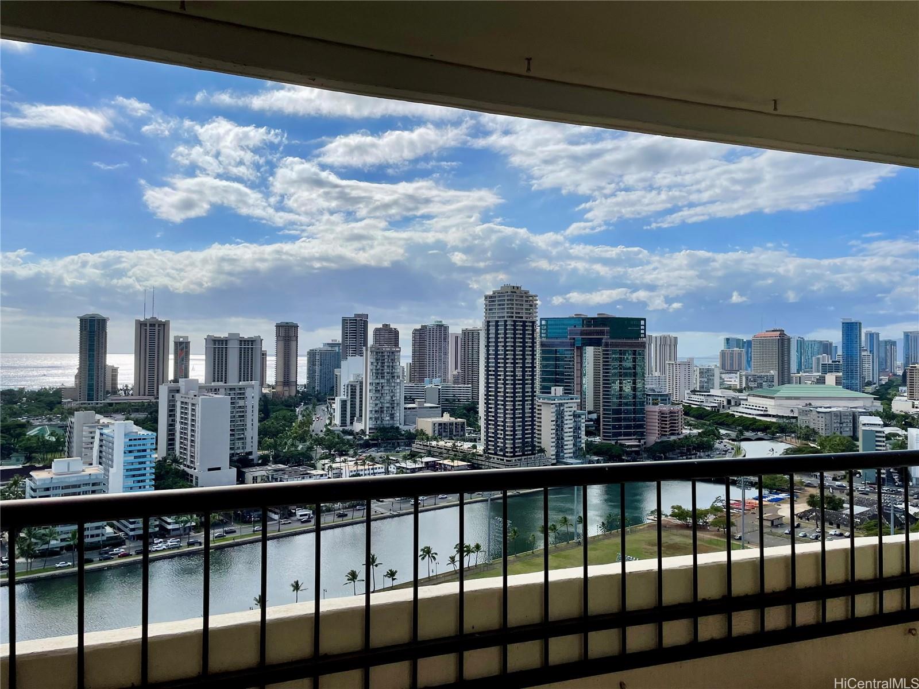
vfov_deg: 53.1
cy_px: 344
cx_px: 460
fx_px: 690
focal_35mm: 26
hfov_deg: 67.3
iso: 32
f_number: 1.6
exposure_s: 1/9804
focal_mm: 4.2
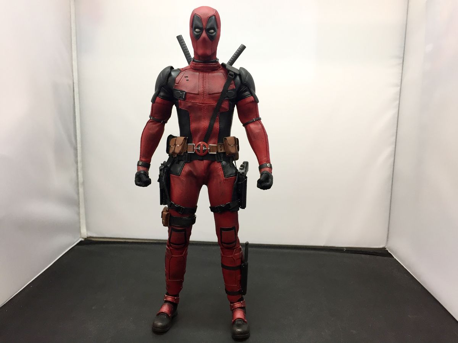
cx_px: 229
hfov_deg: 61.7
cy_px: 172
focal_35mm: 29
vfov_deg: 48.2
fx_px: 384
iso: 40
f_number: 2.2
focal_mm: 4.15
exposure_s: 1/33
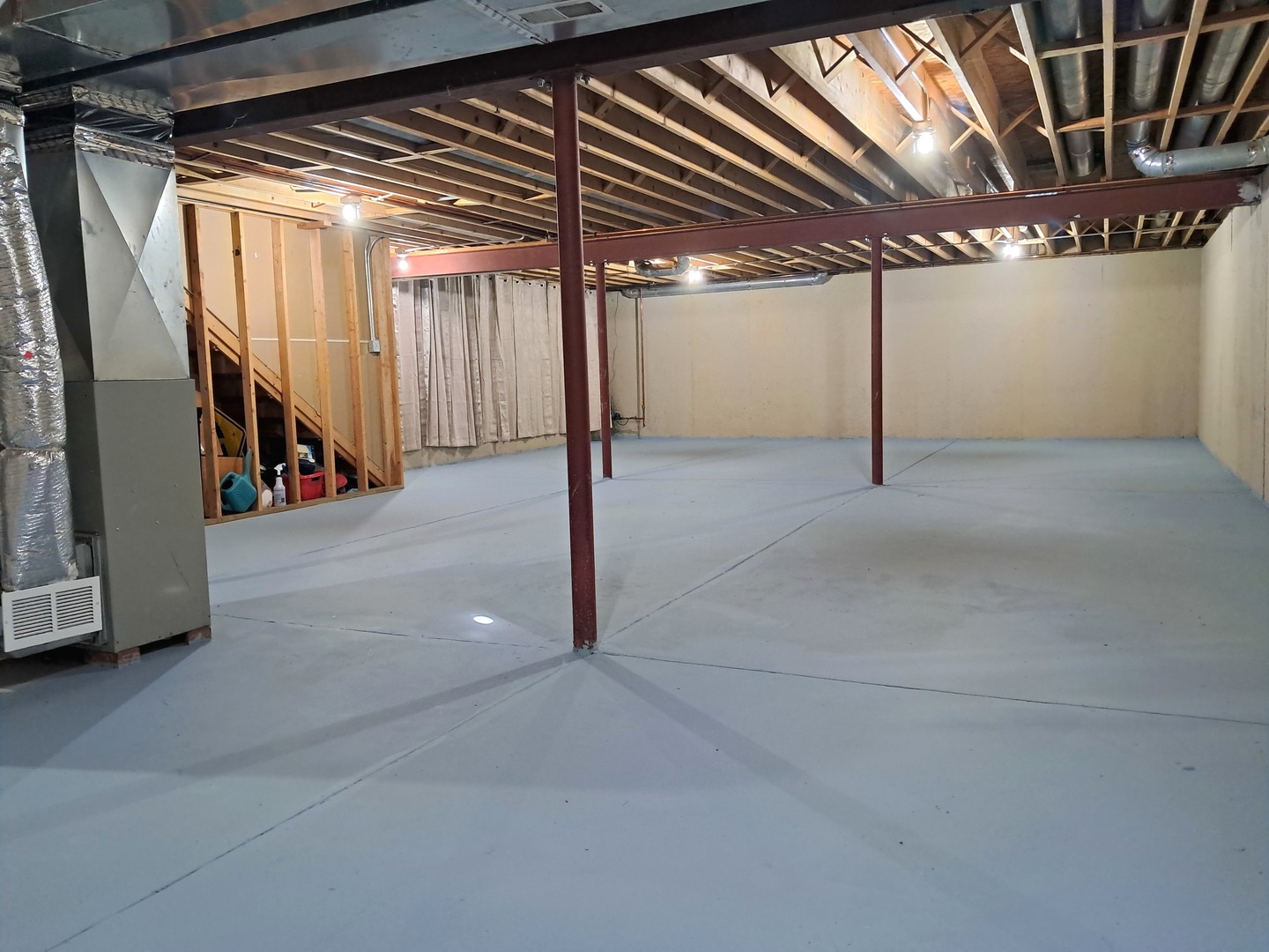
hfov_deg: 65.3
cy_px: 476
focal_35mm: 27
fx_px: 990
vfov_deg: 51.4
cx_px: 634
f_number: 1.8
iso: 500
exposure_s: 1/30
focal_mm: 4
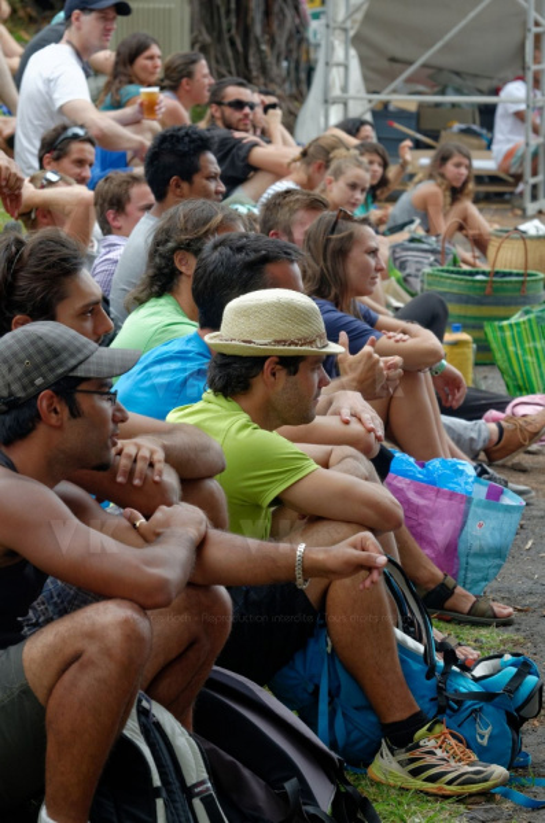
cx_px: 272
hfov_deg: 8.3
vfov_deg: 12.5
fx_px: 3766
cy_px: 412
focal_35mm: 165
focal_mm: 110
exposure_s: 1/160
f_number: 8
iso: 250
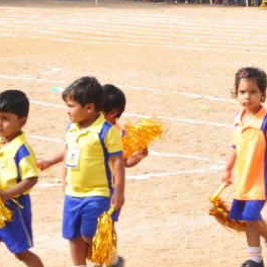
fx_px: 1641
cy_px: 51
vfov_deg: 9.3
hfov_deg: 9.2
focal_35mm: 188
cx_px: 323
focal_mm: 38
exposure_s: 1/100
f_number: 11
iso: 200
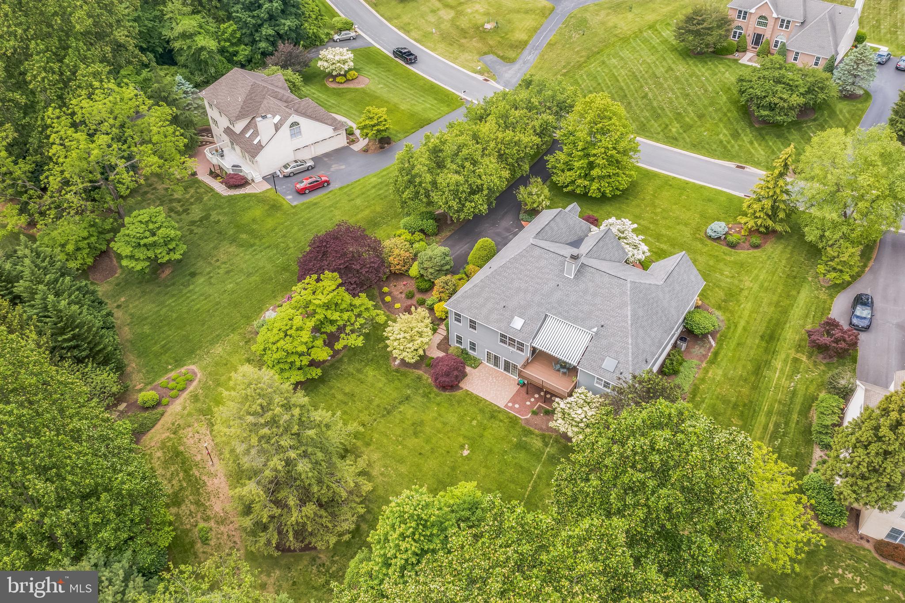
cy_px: 302
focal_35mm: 28
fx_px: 704
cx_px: 452
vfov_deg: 46.4
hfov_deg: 65.5
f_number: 4.5
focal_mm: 10.3
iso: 100
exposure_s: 1/160
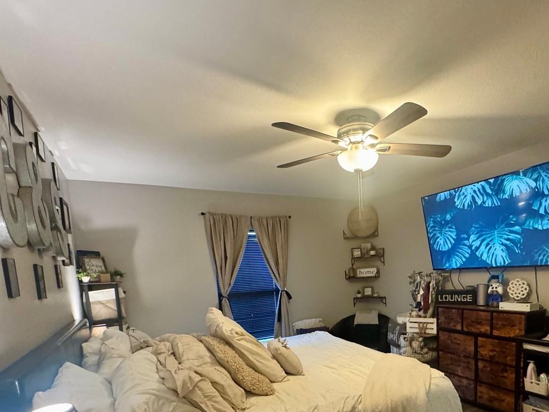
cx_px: 339
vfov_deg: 57.8
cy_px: 312
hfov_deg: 75.2
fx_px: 349
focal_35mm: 22
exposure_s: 1/60
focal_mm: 2.22
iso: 800
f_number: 2.2
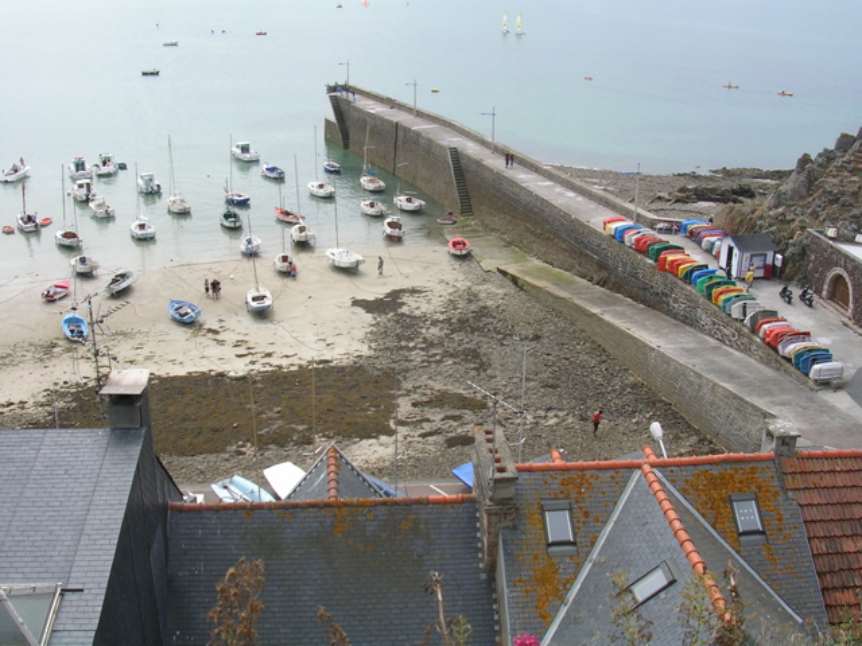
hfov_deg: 49.0
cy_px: 323
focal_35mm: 38
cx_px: 431
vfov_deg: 37.7
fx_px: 946
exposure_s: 1/260
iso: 50
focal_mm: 5.8
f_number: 5.6
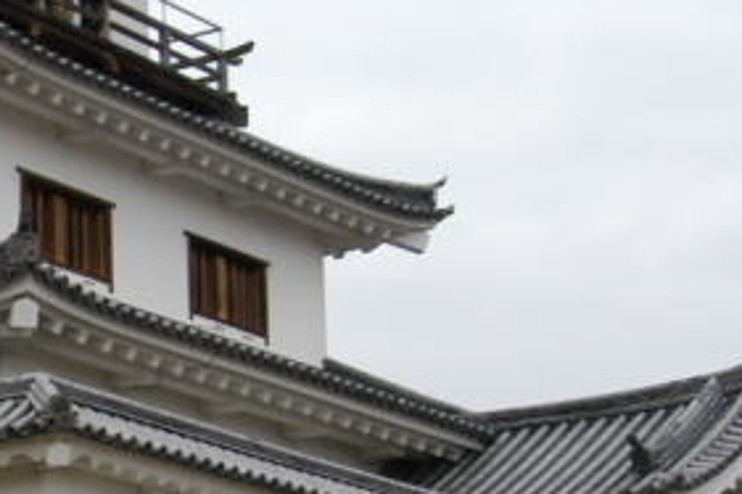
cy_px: 363
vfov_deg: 10.4
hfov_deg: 14.9
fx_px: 2698
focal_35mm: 131
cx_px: -243
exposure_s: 1/160
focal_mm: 24
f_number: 7.1
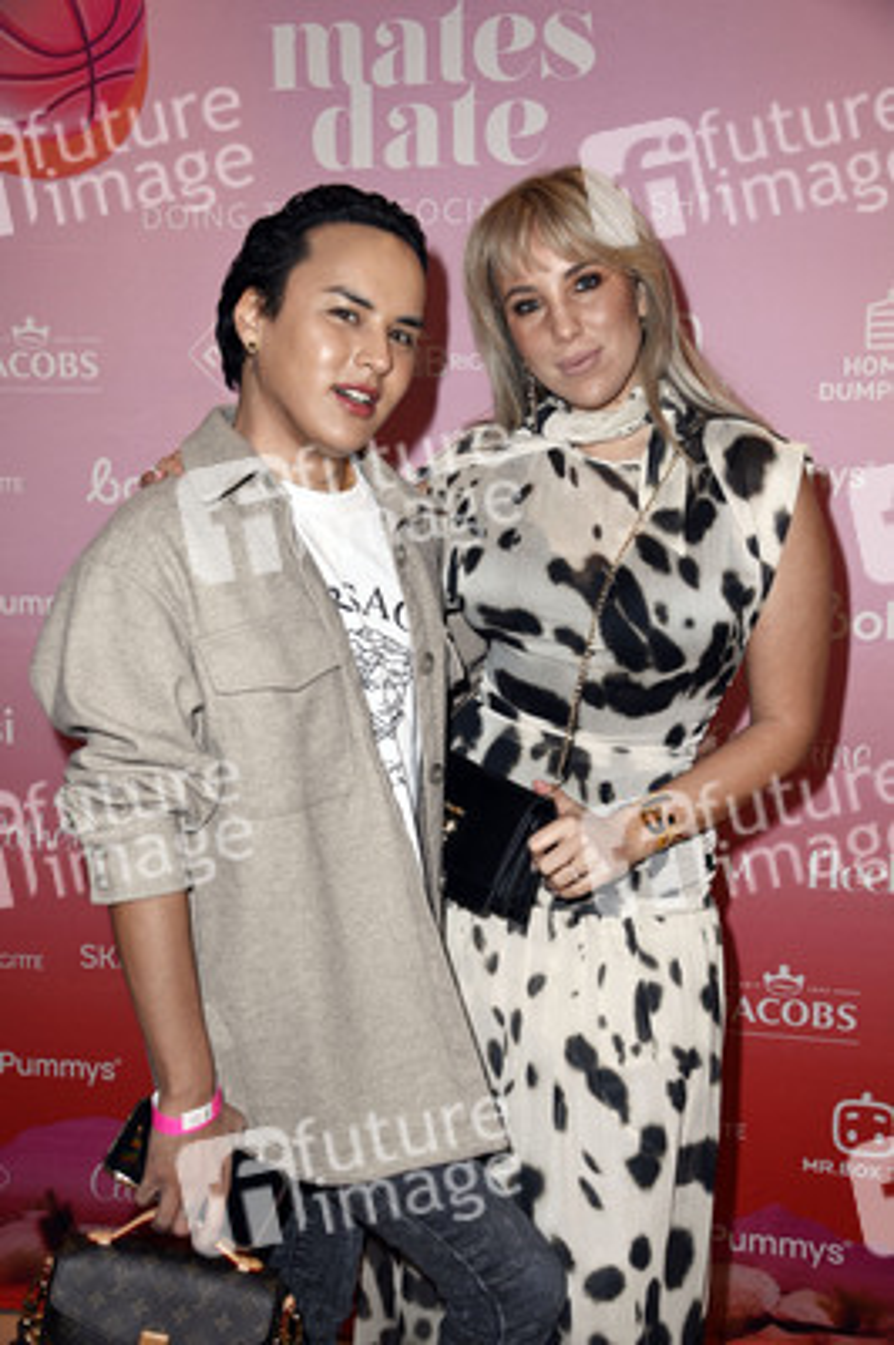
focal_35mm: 48
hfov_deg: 28.0
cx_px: 447
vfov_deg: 41.1
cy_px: 672
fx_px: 1791
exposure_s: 1/200
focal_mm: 48
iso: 800
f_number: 5.6
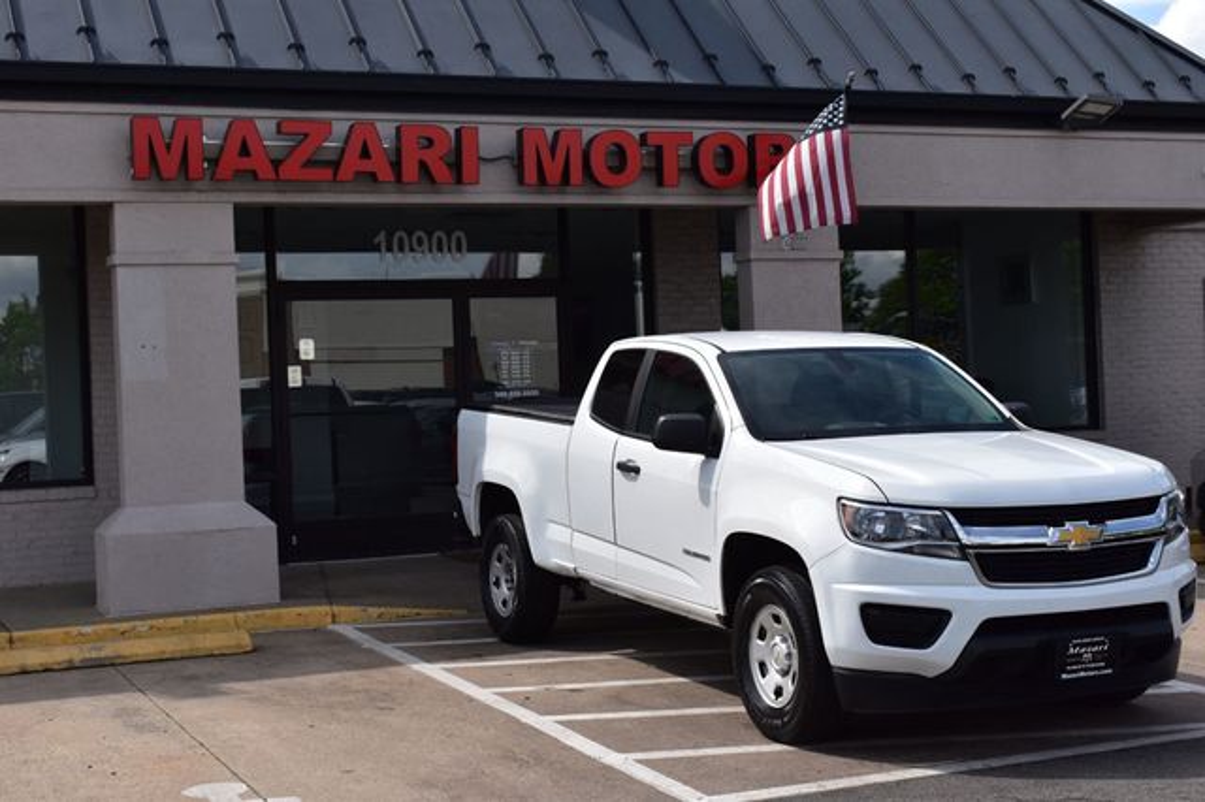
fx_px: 1756
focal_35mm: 52
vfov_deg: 25.7
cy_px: 401
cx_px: 602
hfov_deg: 37.9
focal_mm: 35
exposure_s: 1/500
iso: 320
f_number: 11
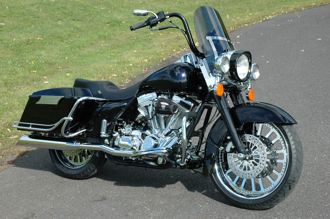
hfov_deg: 30.5
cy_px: 110
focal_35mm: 66
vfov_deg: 20.6
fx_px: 604
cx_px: 165
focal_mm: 44
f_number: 8
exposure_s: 1/250
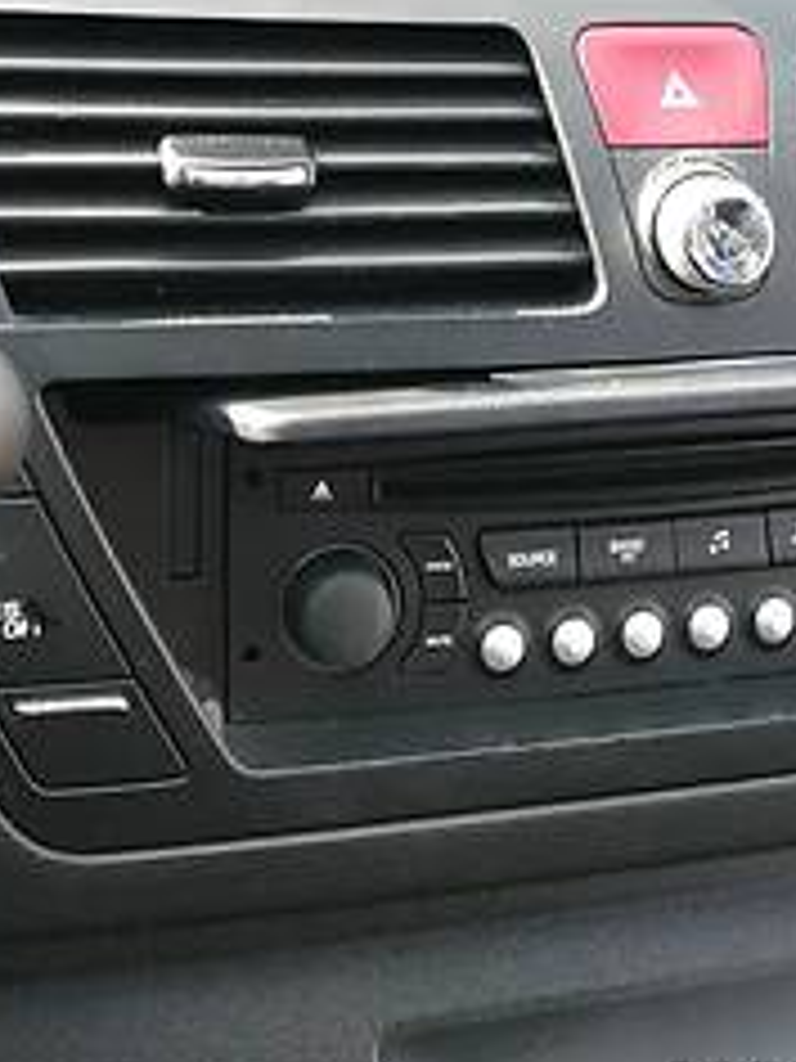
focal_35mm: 61
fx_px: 1870
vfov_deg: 28.4
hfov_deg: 24.0
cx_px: 306
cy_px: -148
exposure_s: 1/100
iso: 160
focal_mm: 3.9
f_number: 1.9
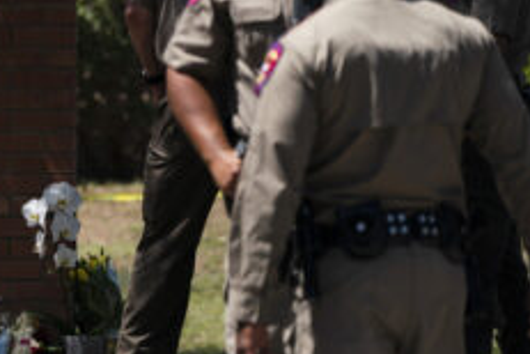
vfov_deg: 2.1
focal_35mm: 649
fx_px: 9554
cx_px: -117
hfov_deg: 3.2
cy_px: 16
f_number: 5.6
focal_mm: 250
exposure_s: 1/1000
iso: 160
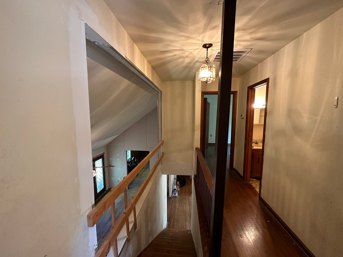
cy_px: 128
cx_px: 172
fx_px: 139
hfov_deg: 102.1
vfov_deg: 85.7
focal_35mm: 14
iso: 500
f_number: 2.2
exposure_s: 1/60
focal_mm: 2.22
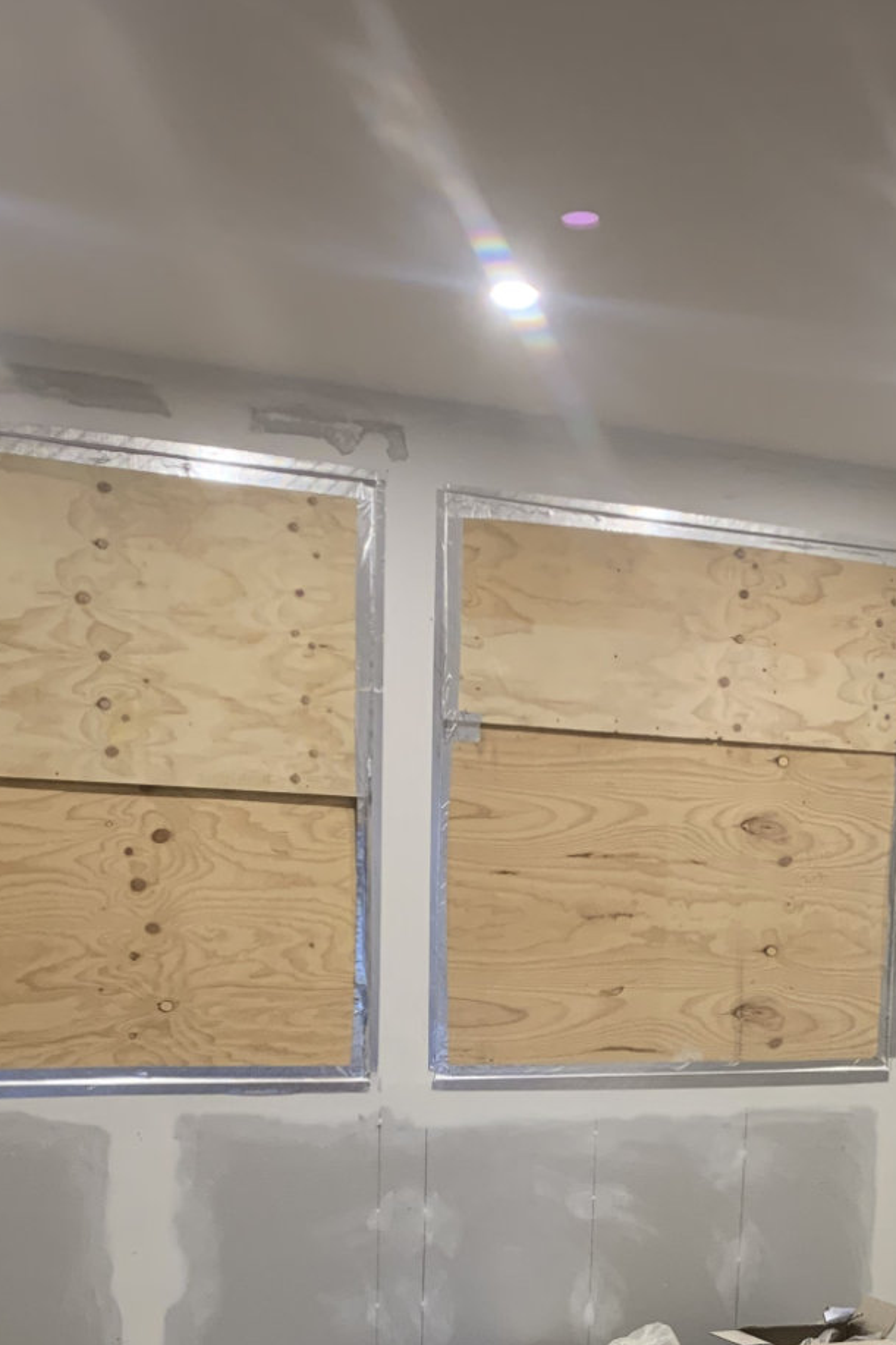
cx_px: 620
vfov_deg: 31.2
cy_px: 1371
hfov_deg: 22.9
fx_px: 2203
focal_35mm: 59
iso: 200
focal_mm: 4.2
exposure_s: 1/59
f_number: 1.8
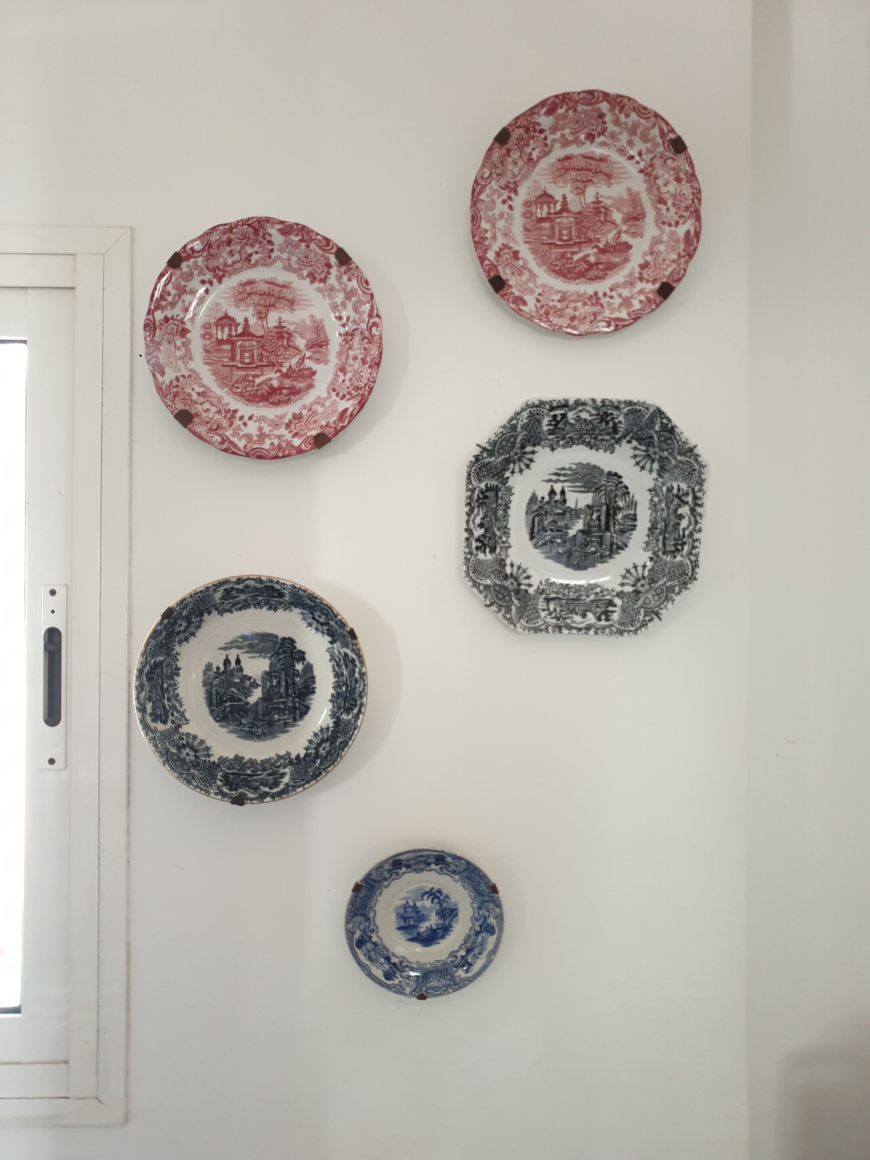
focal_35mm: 26
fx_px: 871
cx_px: 435
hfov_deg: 53.1
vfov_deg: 67.3
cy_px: 580
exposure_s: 1/20
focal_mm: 4.3
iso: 250
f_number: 1.5
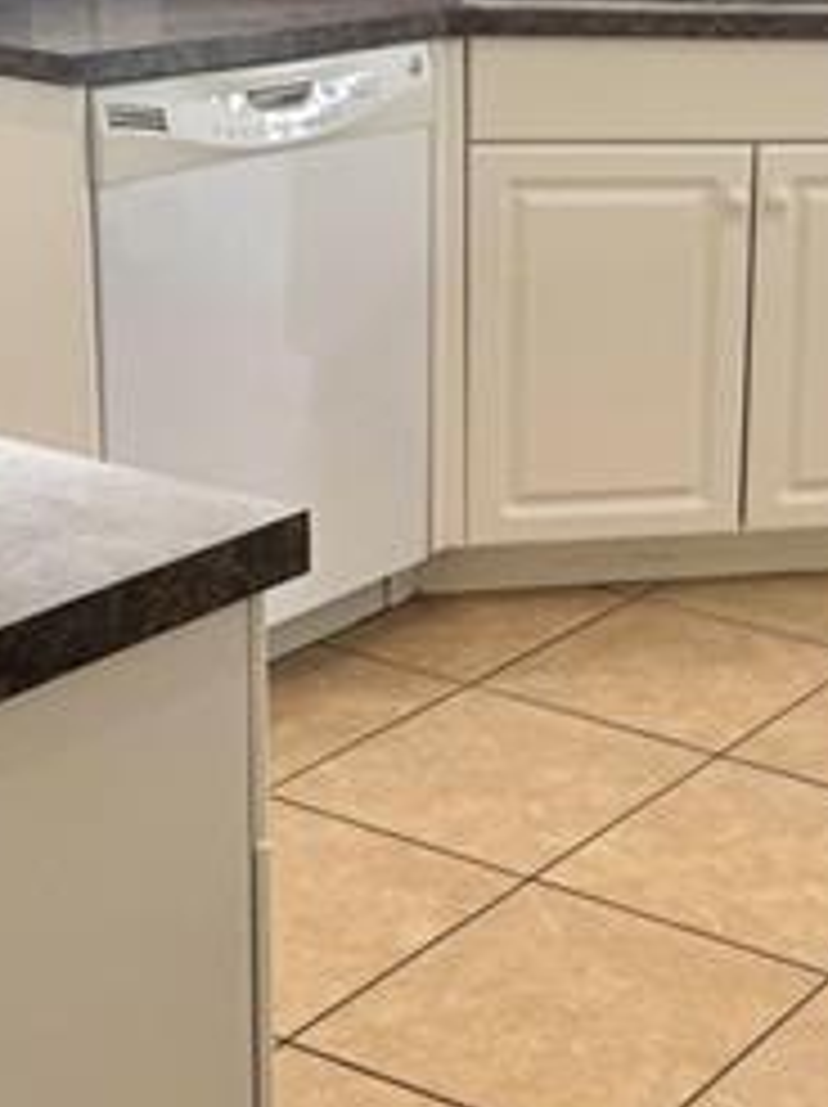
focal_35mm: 75
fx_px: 2396
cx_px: 896
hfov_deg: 18.9
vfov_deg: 25.9
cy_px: 356
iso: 64
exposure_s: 1/181
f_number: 1.78
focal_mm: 6.76
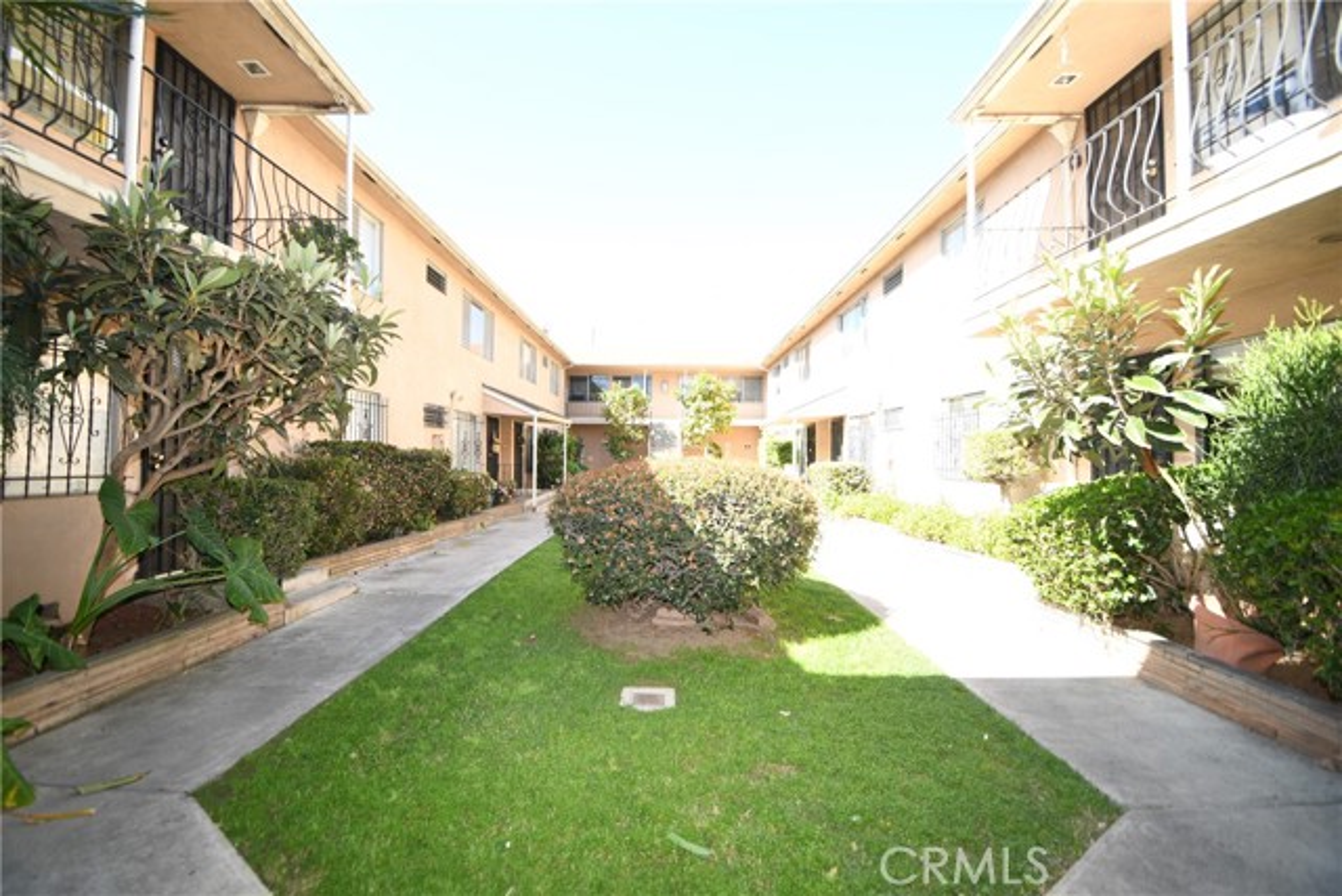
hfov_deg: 100.4
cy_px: 448
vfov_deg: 77.4
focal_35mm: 15
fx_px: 559
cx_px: 671
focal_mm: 10
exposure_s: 1/125
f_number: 4
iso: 100
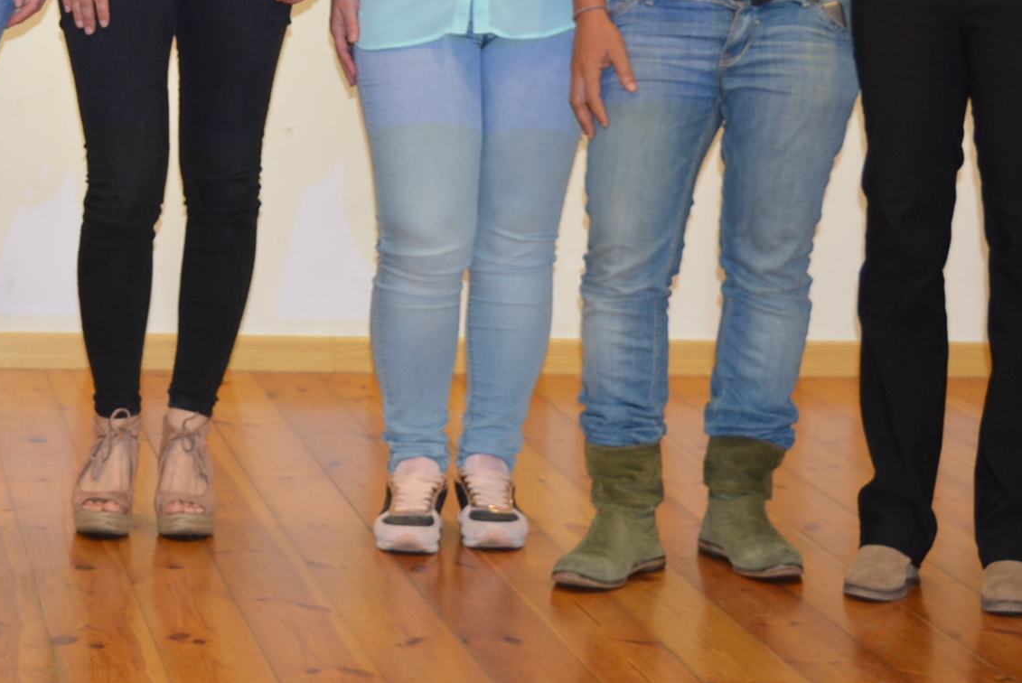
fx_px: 3381
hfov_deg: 17.0
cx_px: 112
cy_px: -125
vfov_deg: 11.3
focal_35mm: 119
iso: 400
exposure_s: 1/60
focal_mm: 30
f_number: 4.2
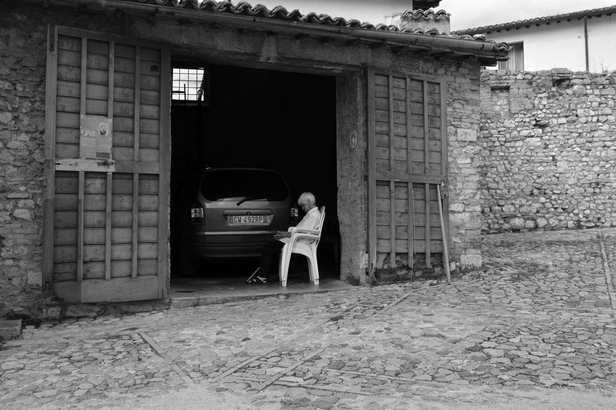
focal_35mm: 33
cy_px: 205
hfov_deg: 57.3
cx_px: 308
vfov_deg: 39.9
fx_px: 564
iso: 200
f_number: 14
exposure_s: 1/50
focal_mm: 22
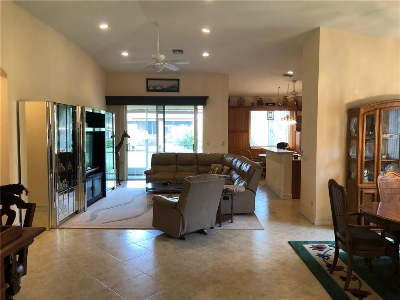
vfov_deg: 49.7
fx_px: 324
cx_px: 200
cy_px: 150
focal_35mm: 28
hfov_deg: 63.4
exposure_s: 1/17
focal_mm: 3.99
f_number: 1.8
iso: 40
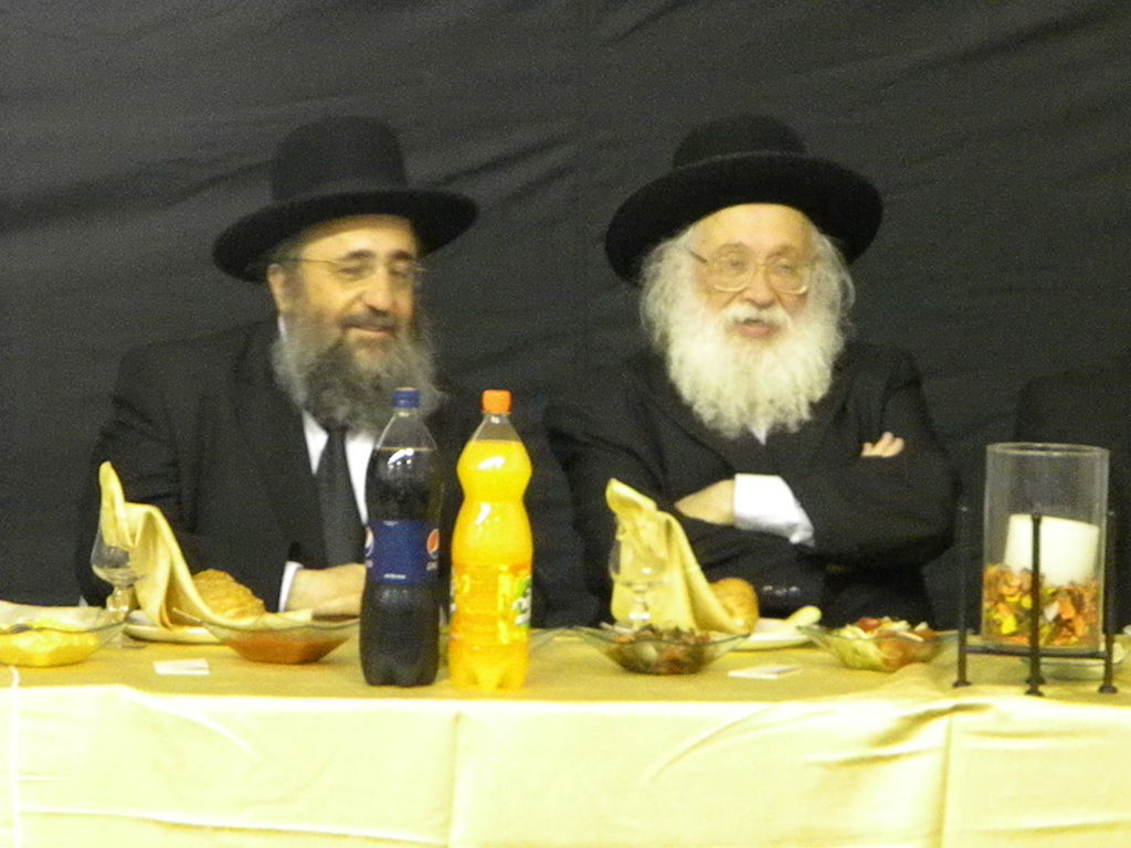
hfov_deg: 8.8
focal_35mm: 226
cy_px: 424
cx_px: 566
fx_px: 7384
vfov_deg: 6.6
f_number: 5.4
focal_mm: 41
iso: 3200
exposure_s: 1/32.1
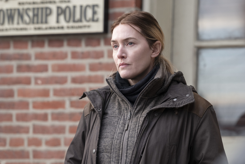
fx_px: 1143
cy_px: 82
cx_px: 122
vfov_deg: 8.2
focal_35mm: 168
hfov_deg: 12.2
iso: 800
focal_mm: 168
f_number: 4.5
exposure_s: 1/500
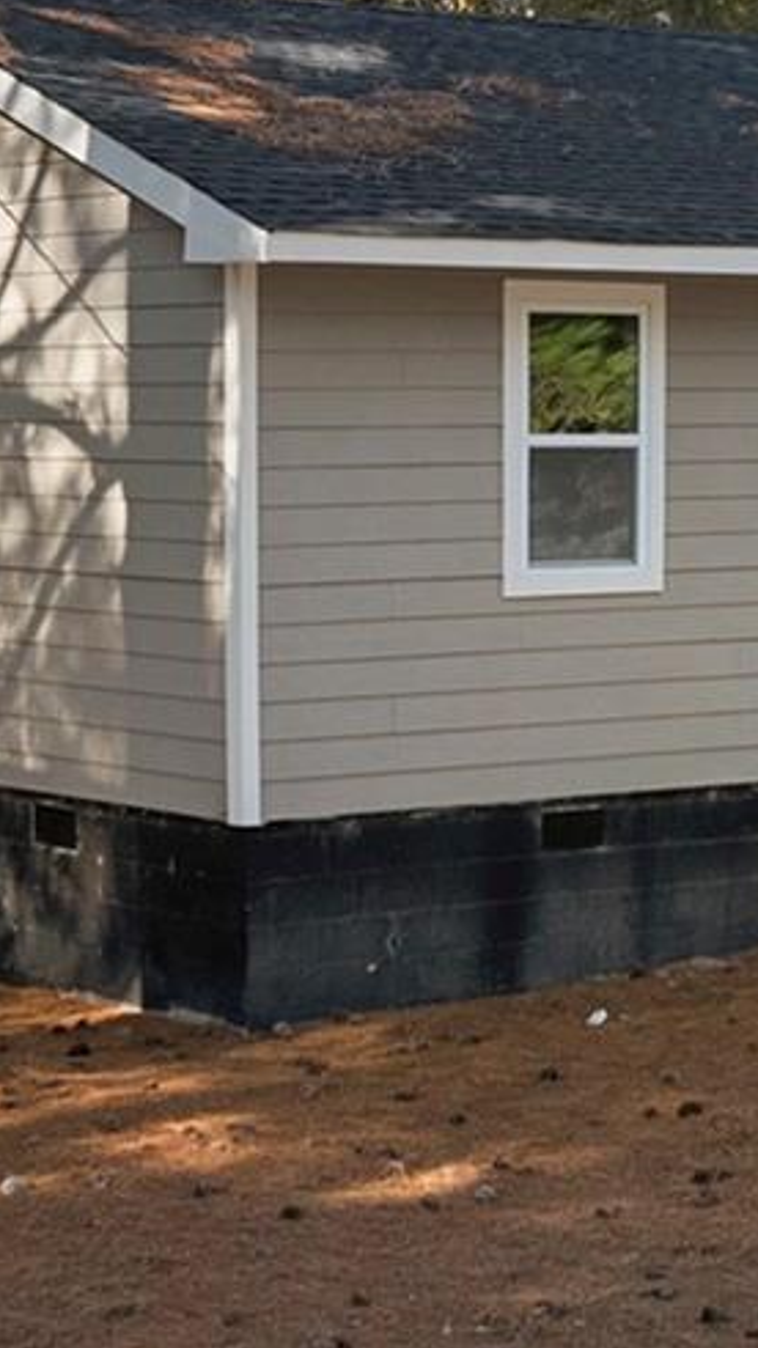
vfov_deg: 19.5
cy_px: 336
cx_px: 607
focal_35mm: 109
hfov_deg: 11.1
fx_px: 3897
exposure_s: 1/1000
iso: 200
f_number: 2.8
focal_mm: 12.29
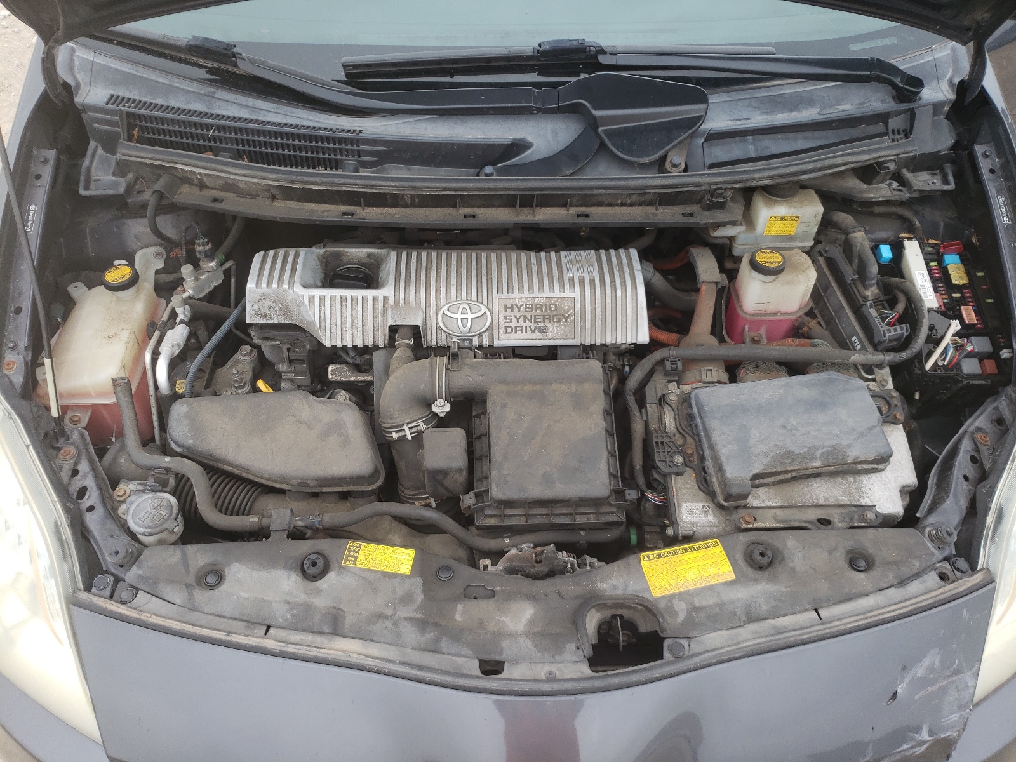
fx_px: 763
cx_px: 508
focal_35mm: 26
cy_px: 381
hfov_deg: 67.3
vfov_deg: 53.1
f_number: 1.5
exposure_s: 1/128
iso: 50
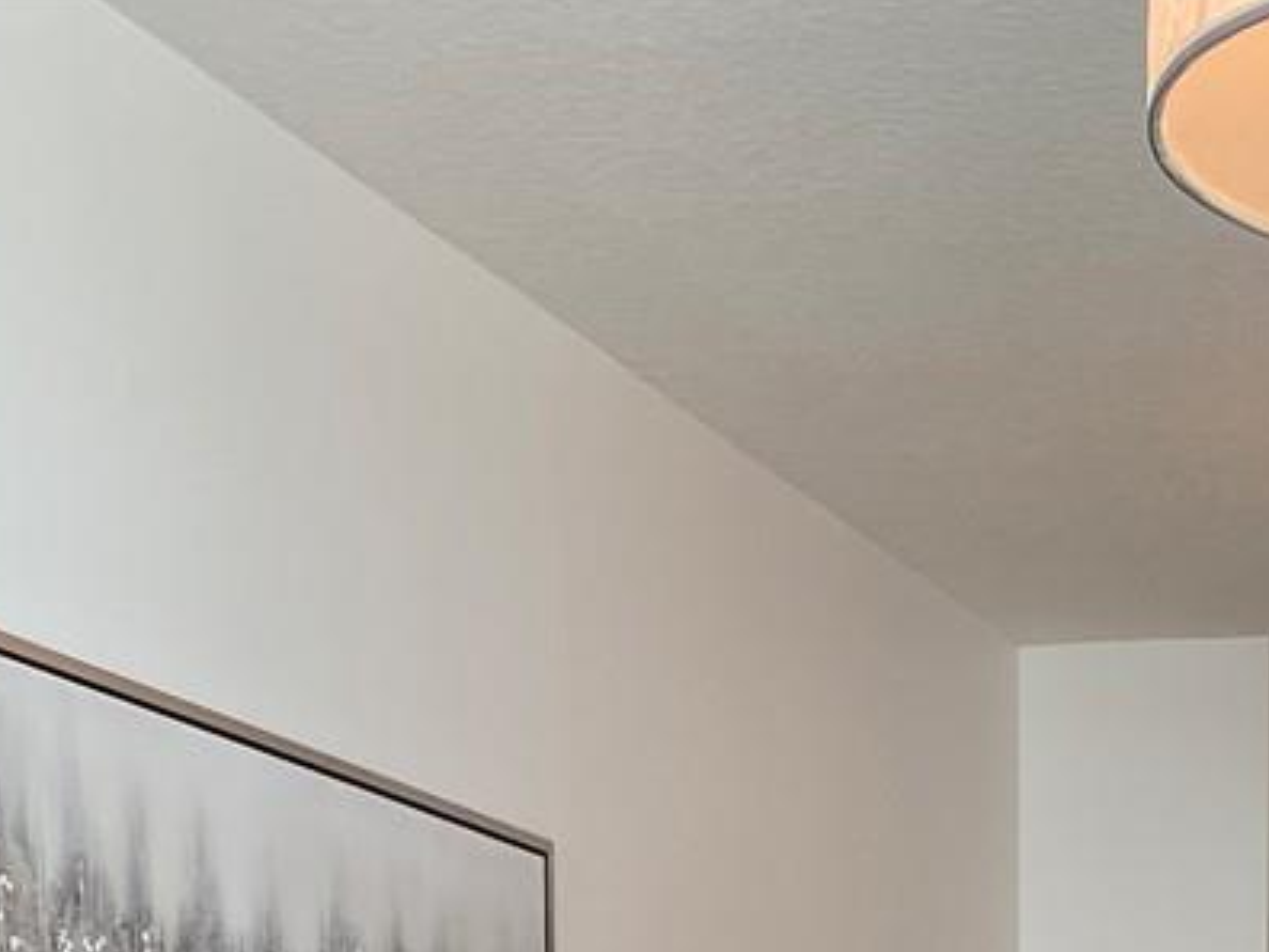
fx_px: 3849
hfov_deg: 18.1
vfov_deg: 12.4
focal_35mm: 105
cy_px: 1910
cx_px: 1340
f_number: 1.8
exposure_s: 1/120
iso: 40
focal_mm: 4.25
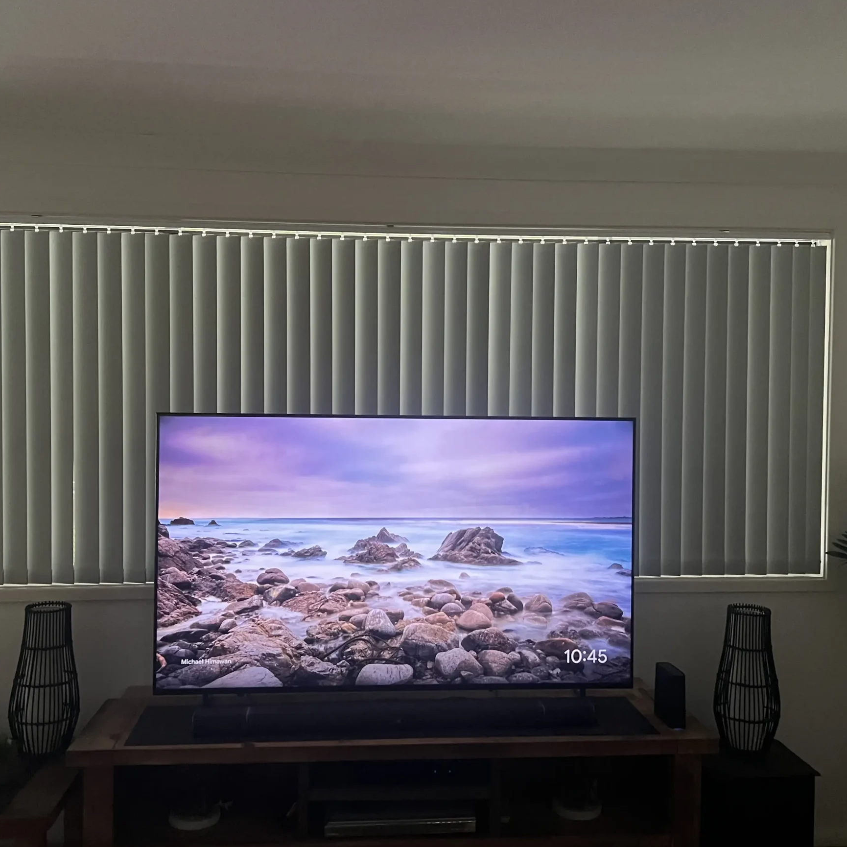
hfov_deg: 48.4
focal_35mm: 34
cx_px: 416
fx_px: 941
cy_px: 422
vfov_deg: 48.5
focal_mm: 5.7
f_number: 1.5
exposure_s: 1/56
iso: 500
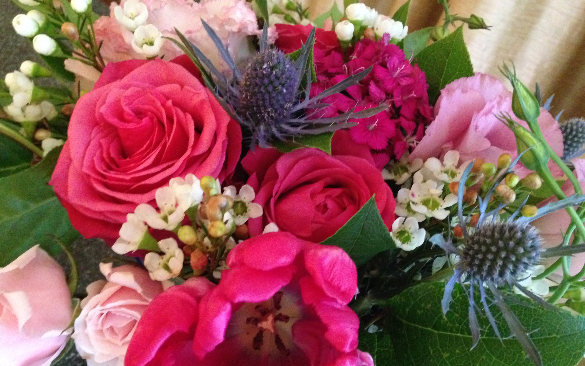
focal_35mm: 36
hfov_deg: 54.0
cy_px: 189
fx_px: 574
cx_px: 298
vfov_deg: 35.3
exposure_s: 1/15
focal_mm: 4.12
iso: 800
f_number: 2.4
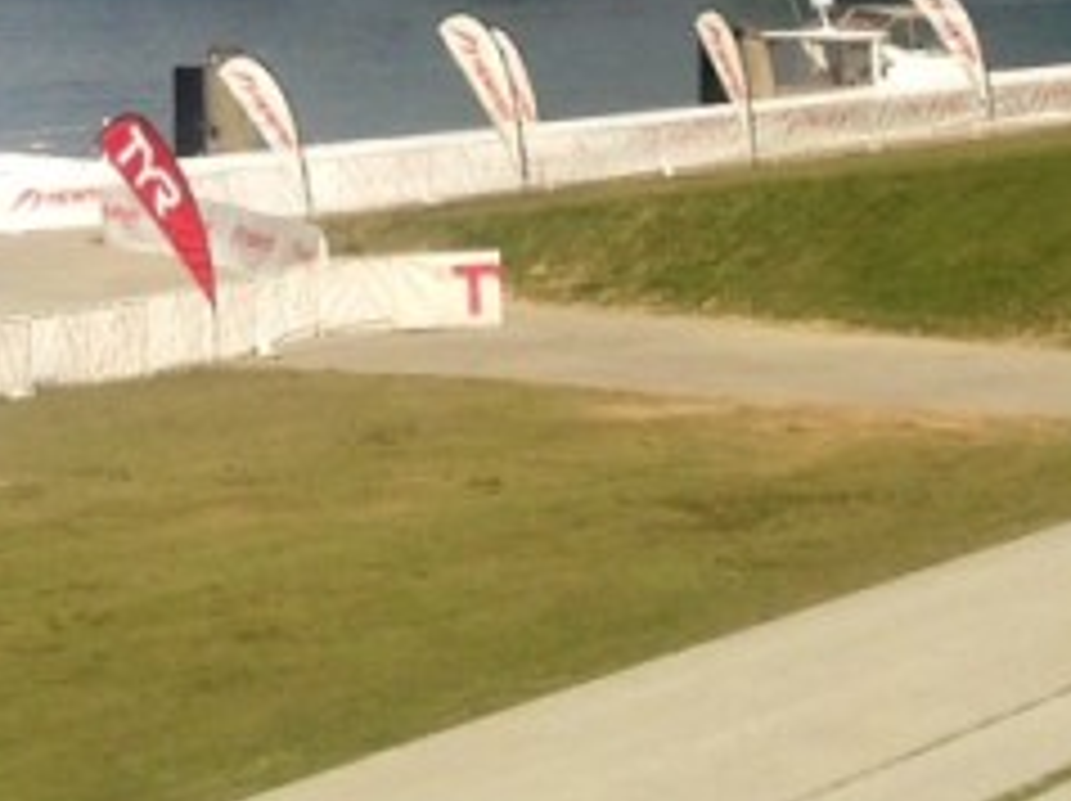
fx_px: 4389
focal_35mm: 142
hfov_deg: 13.8
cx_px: 104
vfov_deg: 10.1
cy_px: -418
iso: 50
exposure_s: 1/3012
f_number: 2.4
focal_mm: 4.12
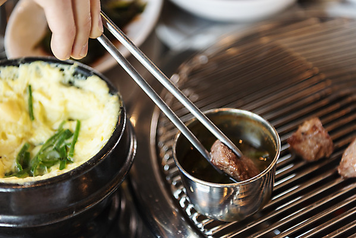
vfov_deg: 19.5
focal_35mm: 70
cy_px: 119
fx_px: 693
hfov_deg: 28.8
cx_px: 178
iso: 640
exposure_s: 1/160
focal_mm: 70
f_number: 2.8
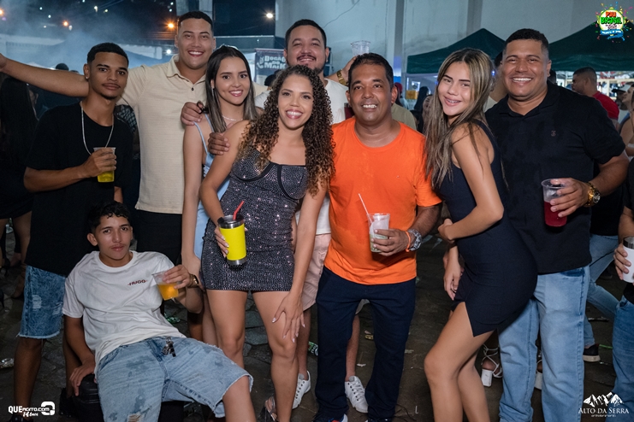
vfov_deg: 36.9
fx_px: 634
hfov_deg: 53.1
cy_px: 211
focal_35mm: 36
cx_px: 317
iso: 2500
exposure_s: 1/200
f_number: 3.2
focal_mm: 24
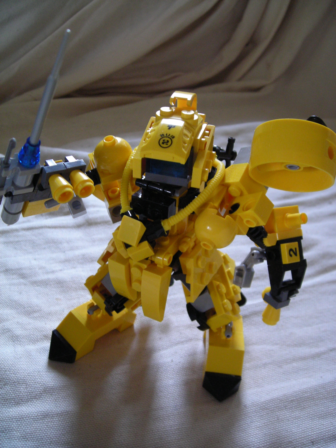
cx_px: 168
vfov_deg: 49.0
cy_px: 224
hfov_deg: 37.7
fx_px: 492
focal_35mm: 38
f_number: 3.2
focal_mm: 6.3
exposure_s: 1/11.3
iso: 200
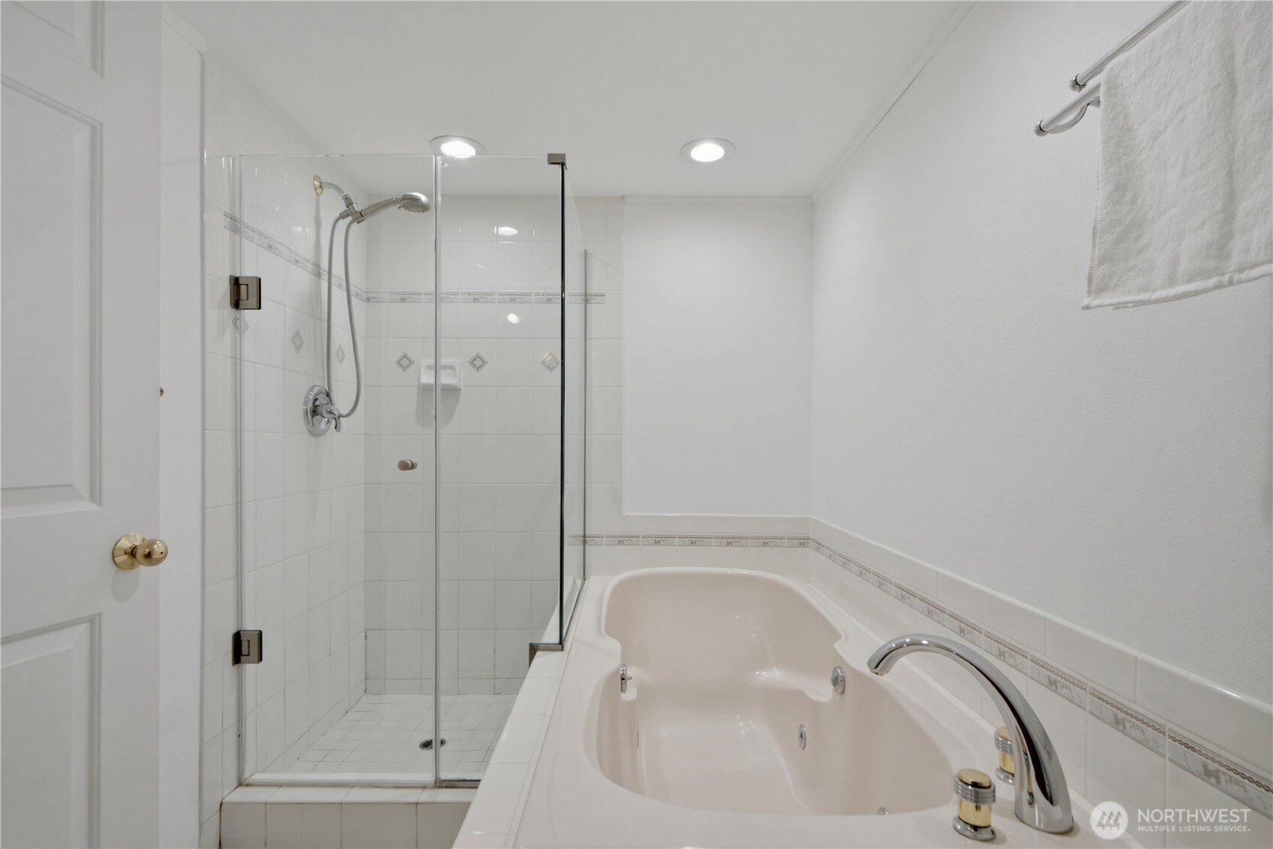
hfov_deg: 93.3
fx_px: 601
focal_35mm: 17
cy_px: 424
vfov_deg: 70.4
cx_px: 636
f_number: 9
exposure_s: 1/40
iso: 400
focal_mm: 17
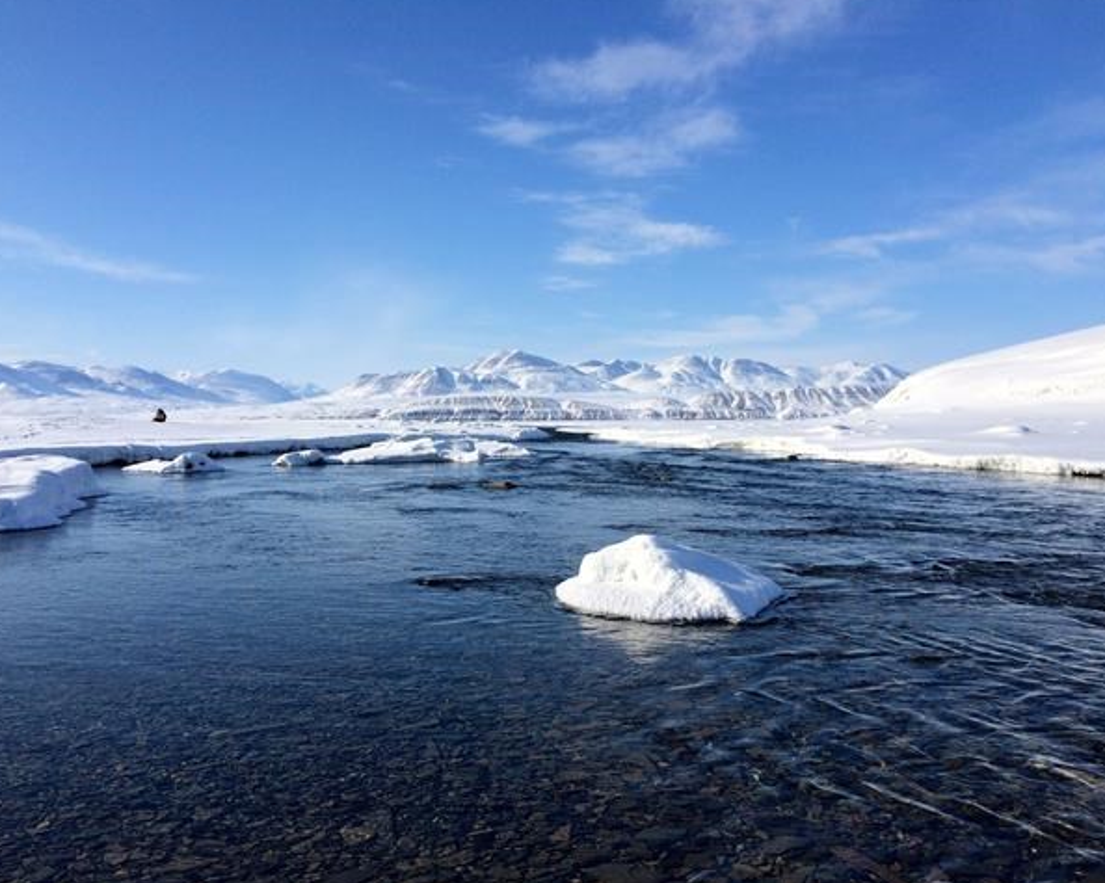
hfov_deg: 57.2
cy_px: 441
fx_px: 1014
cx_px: 532
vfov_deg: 47.1
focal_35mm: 31
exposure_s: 1/4566
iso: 32
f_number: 2.2
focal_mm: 4.15
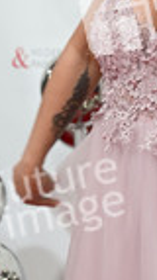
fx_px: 1523
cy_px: 108
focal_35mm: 205
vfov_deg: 10.5
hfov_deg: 5.8
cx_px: 237
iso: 1600
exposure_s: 1/200
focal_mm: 70
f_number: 5.6
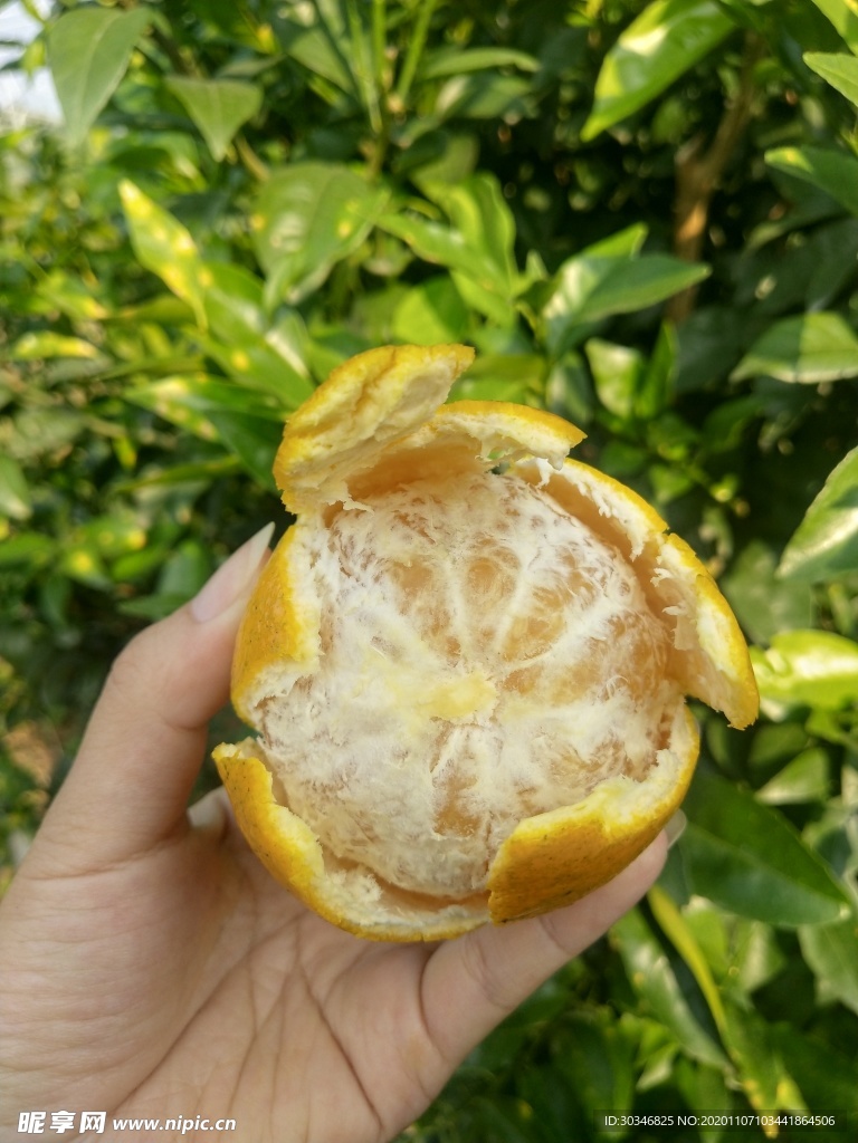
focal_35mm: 30
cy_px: 572
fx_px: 991
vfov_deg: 60.0
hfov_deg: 46.8
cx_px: 429
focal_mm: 3.95
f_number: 1.8
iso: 51
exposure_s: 1/602
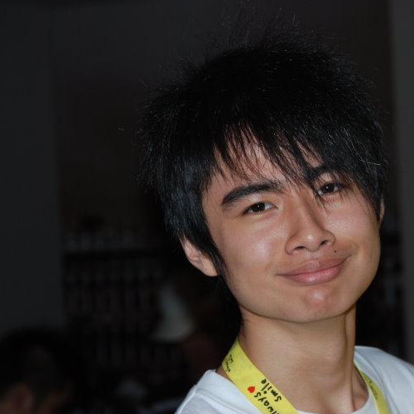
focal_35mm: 144
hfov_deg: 12.1
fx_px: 1948
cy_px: 206
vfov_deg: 12.1
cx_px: 304
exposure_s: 1/60
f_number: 5
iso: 200
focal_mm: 70
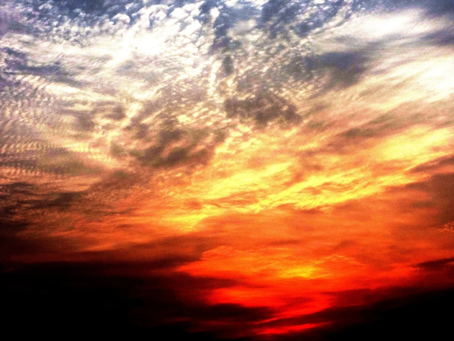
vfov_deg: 17.4
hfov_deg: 23.0
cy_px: 170
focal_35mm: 85
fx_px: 1115
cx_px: 227
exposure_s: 1/400
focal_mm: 15.1
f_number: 7.1
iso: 80
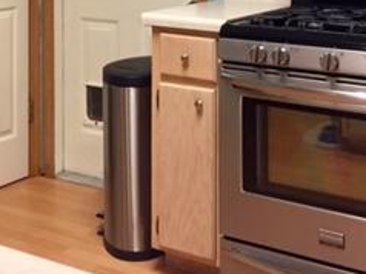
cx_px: 120
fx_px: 824
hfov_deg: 24.9
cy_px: -80
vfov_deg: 17.7
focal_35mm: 78
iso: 160
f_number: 2.2
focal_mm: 4.15
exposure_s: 1/30
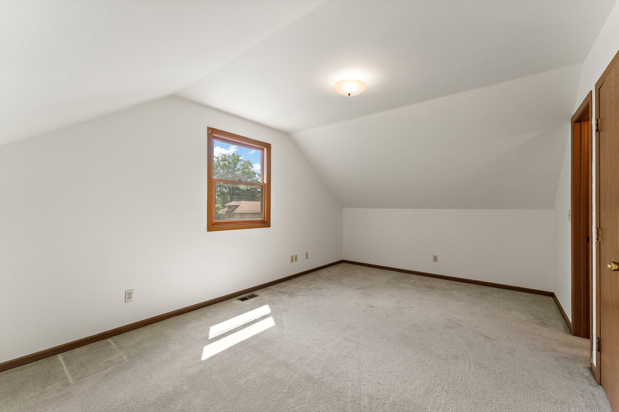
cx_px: 310
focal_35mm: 14
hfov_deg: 104.3
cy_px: 206
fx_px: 241
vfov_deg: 81.2
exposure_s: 1/30
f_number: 8
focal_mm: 14
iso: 1000
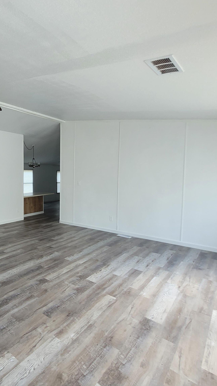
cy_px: 193
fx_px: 194
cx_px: 26
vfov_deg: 89.6
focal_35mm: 19
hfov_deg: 52.2
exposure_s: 1/60
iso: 100
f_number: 2.2
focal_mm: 1.74
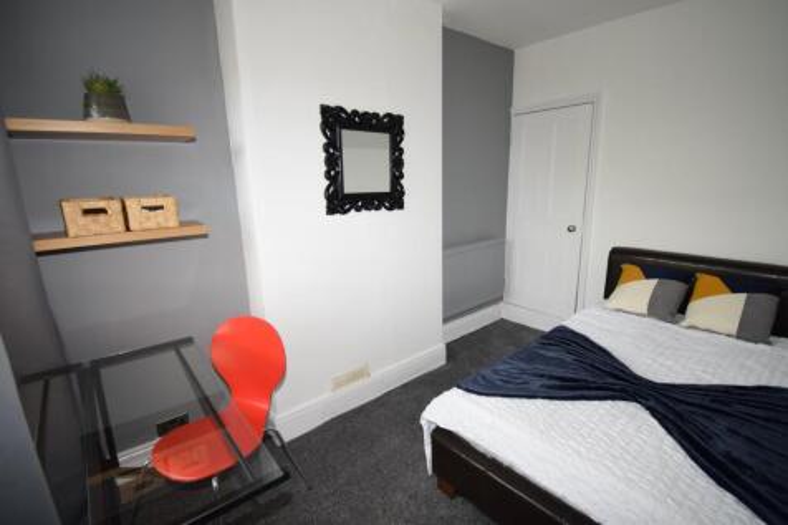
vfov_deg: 72.0
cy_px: 262
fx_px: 361
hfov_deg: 95.0
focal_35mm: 16
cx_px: 394
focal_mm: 11
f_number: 4.8
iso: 720
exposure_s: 1/60
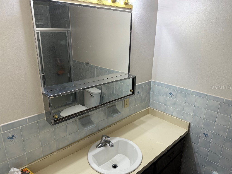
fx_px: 161
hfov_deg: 71.6
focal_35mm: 24
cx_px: 116
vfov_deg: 56.8
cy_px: 87
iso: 100
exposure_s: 1/120
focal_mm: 6.76
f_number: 1.78
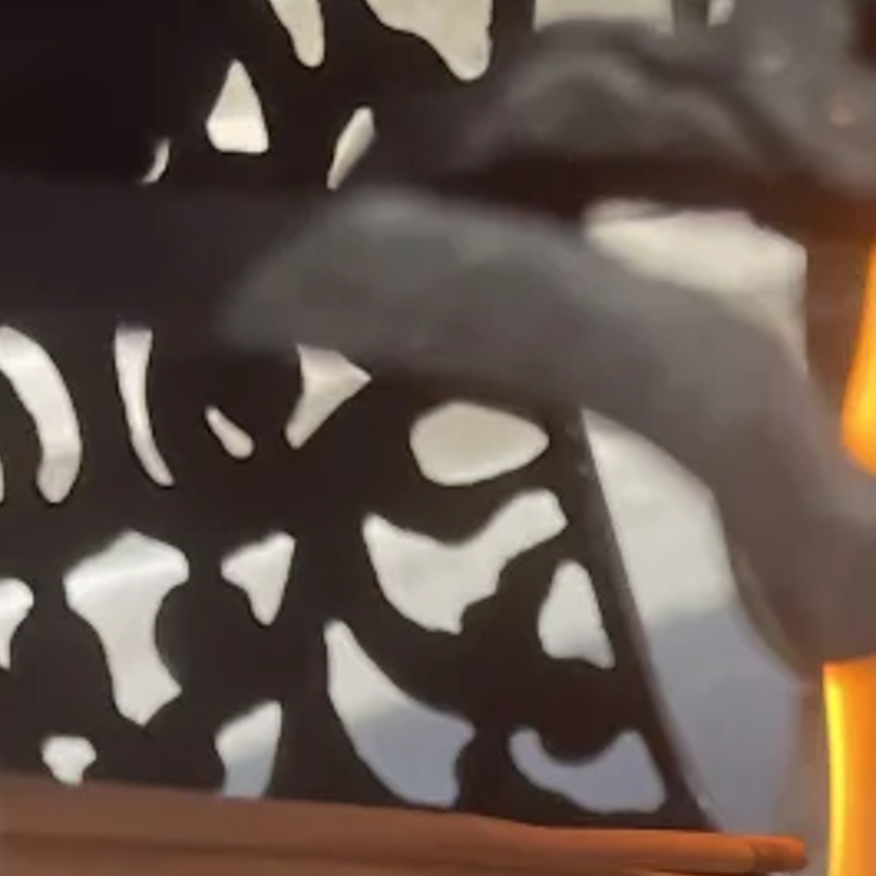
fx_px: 3579
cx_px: 1094
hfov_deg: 13.5
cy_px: 2007
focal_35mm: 125
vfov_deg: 11.7
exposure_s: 1/371
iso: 32
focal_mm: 4.2
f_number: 1.6
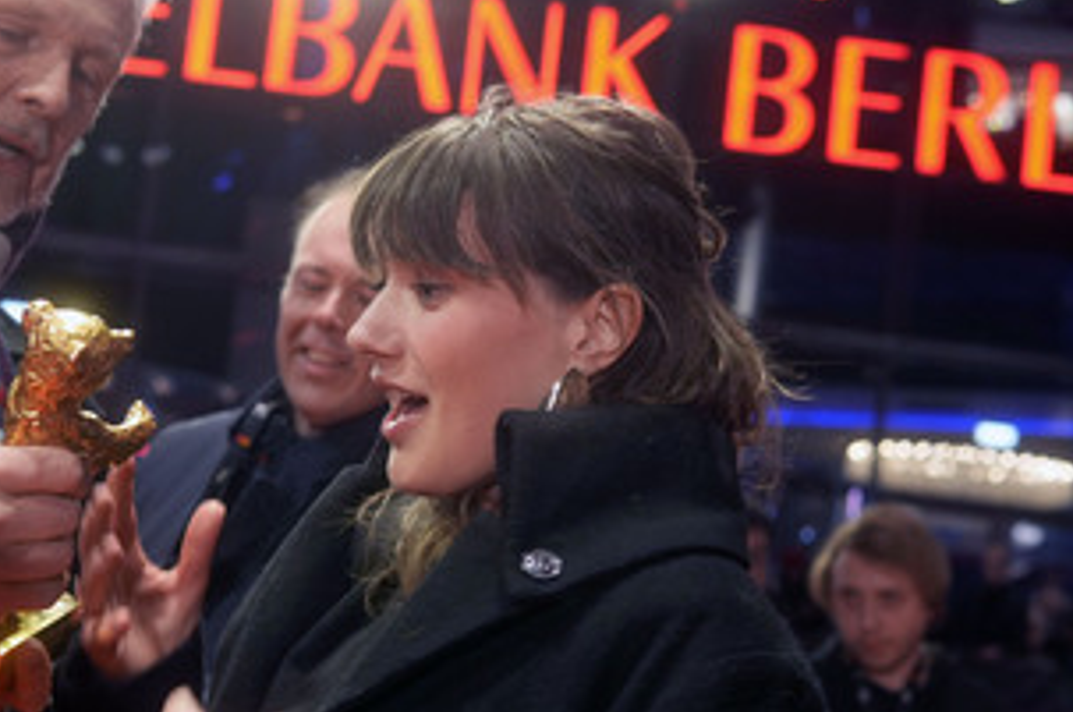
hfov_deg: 29.8
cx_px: 317
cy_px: 255
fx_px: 1994
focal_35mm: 67
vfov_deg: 20.2
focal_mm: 30
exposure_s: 1/100
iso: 640
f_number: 3.2
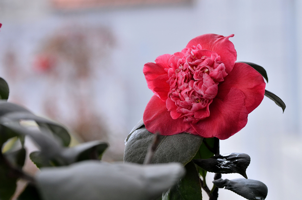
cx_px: 151
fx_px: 1131
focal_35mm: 135
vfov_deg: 10.1
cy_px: 100
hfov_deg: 15.2
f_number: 8
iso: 400
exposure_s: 1/80
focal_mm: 90
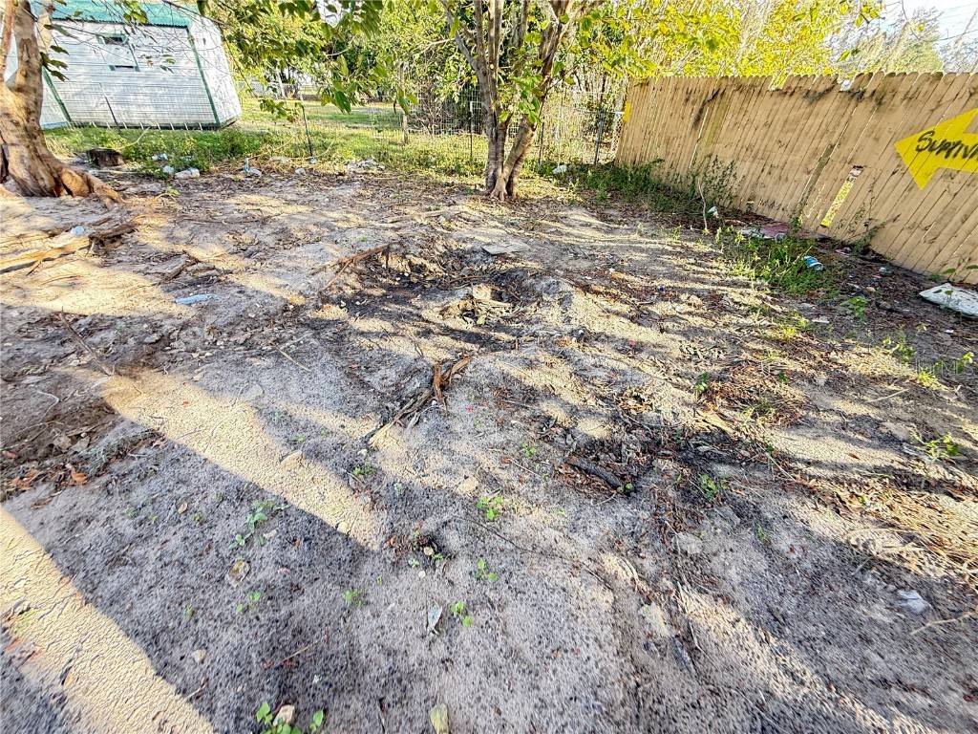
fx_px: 396
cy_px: 367
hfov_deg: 102.1
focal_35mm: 14
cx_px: 489
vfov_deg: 85.7
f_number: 2.2
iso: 64
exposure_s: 1/99
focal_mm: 2.22
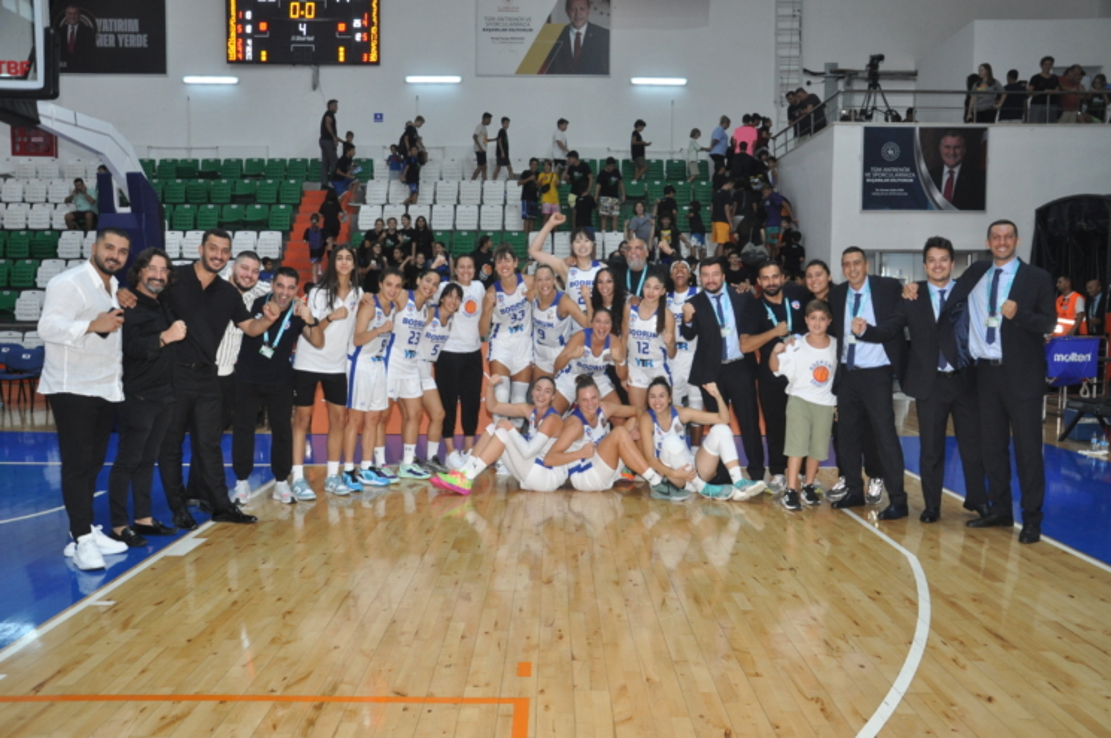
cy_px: 369
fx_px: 1017
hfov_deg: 57.3
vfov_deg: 39.9
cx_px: 556
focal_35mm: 33
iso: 800
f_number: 4
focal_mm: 22
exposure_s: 1/60
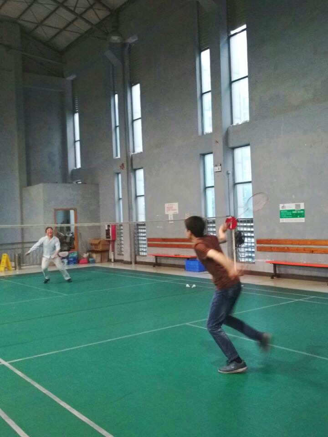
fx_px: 366
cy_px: 218
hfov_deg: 48.2
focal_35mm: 29
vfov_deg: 61.7
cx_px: 164
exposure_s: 1/33
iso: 250
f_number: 2.2
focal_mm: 4.15
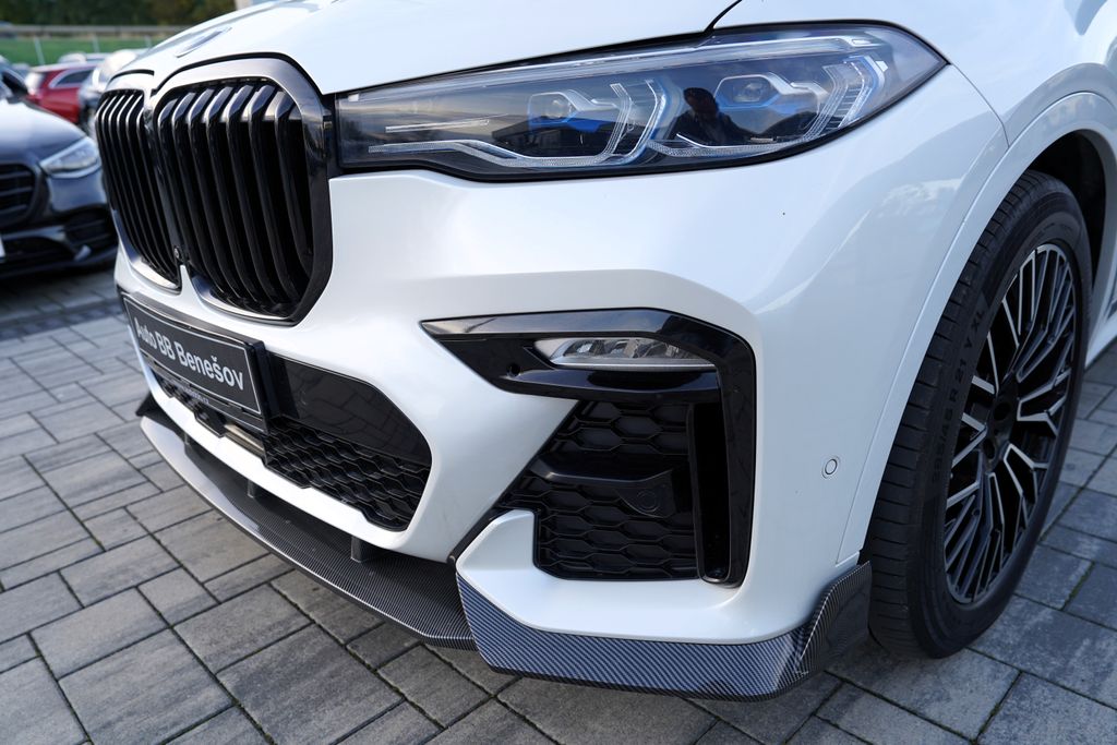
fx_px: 807
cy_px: 372
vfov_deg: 49.6
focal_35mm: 26
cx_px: 558
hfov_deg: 69.4
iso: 100
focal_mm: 26
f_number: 4
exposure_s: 1/60
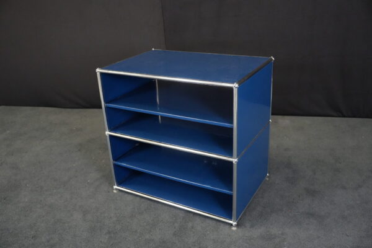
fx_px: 351
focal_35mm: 34
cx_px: 186
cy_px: 124
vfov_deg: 38.9
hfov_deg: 55.8
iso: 8000
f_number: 4
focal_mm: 34
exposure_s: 1/160
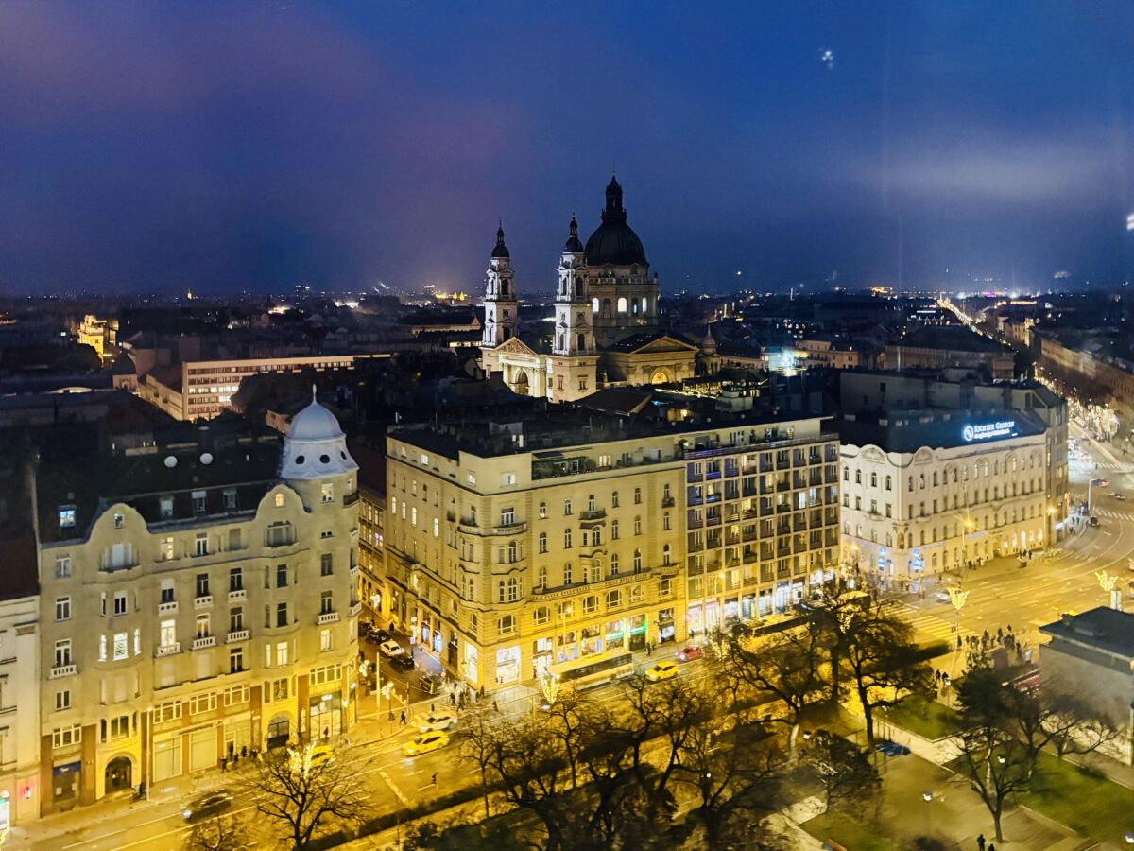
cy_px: 426
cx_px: 567
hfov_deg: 67.3
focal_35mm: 26
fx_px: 852
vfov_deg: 53.1
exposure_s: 1/25
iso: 640
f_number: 1.6
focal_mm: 5.96
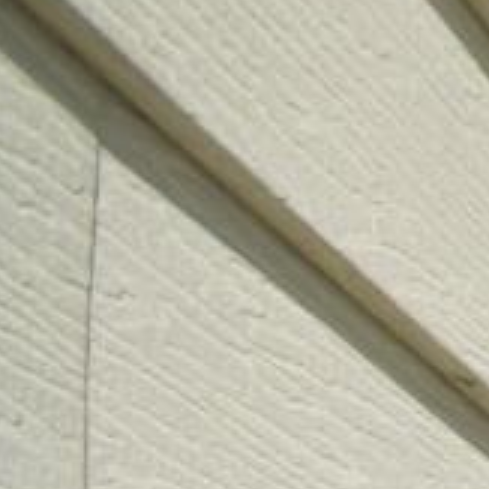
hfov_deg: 7.3
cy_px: 926
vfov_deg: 13.2
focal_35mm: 117
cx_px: 2166
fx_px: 1870
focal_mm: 10
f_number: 8
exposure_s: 1/250
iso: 200
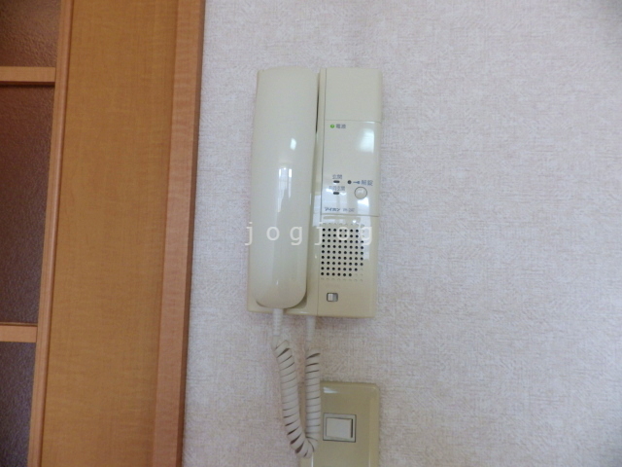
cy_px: 234
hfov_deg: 76.4
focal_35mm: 22
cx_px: 311
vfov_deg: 61.1
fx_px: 395
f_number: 3.1
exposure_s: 1/60
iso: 100
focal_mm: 4
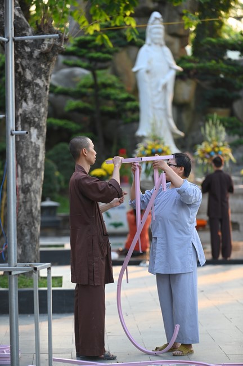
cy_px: 183
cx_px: 122
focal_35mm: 135
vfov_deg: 15.2
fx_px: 1370
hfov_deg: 10.1
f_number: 3.2
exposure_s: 1/160
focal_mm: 135
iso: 200
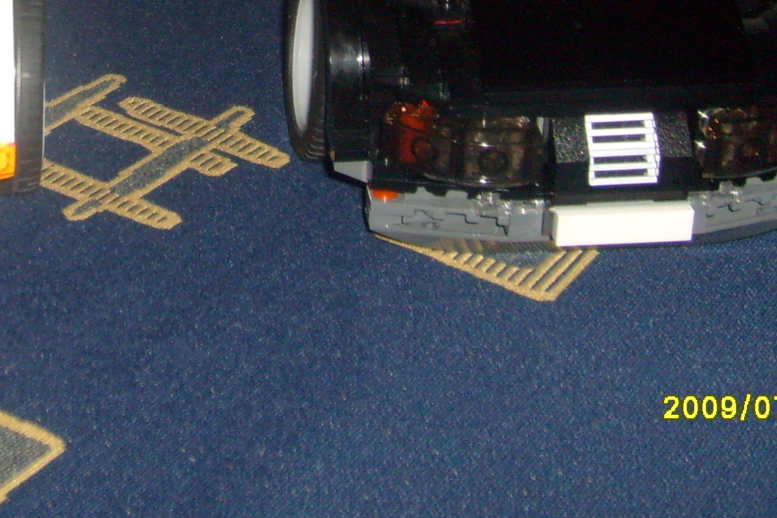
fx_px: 1791
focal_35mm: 83
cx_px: 131
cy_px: -120
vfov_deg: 15.8
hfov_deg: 24.0
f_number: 2.8
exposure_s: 1/45
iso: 100
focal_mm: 5.8
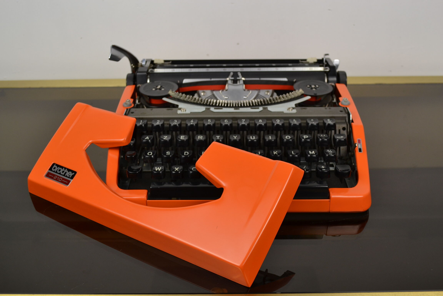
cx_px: 222
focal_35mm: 39
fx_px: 480
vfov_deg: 34.2
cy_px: 148
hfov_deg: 49.6
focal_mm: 26
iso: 400
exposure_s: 1/100
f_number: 5
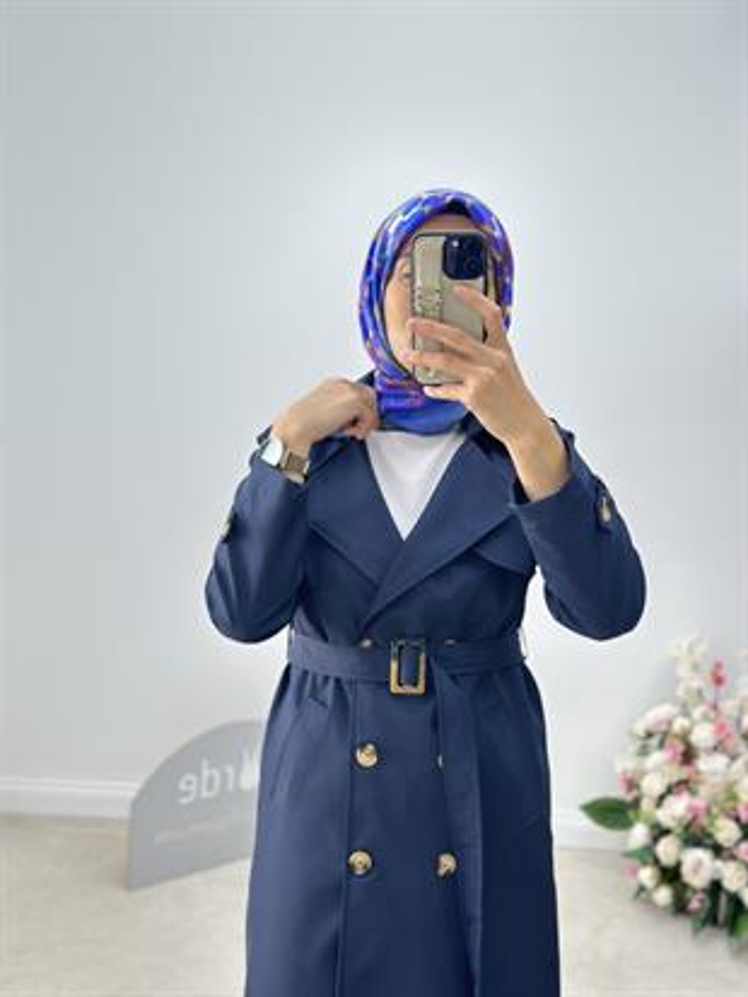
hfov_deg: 30.3
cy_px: 498
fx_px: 1382
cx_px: 374
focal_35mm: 48
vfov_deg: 39.6
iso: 64
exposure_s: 1/150
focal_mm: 6.86
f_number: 1.78
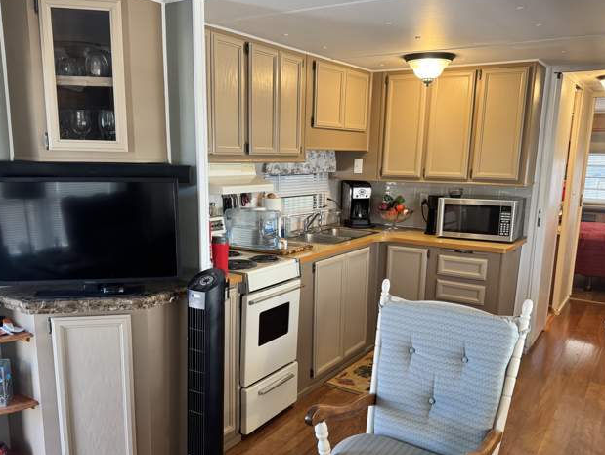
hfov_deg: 58.3
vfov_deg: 45.3
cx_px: 288
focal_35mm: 31
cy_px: 265
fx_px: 542
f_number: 1.78
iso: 200
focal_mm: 6.76
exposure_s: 1/120
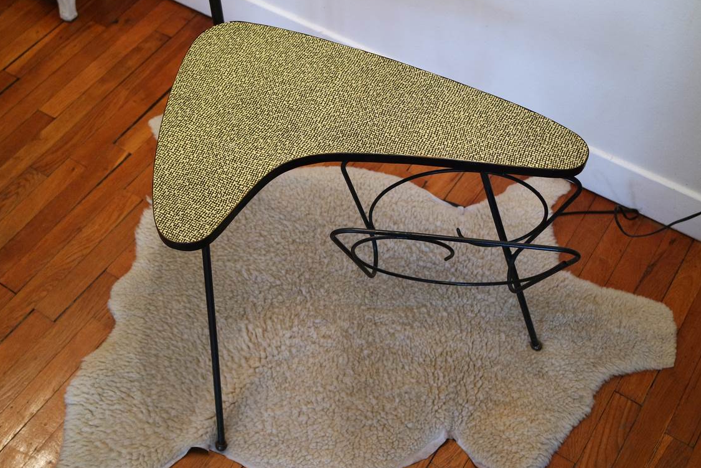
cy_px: 230
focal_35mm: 44
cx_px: 345
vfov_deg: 30.5
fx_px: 857
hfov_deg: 44.5
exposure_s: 1/50
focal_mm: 28
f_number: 4
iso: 1600
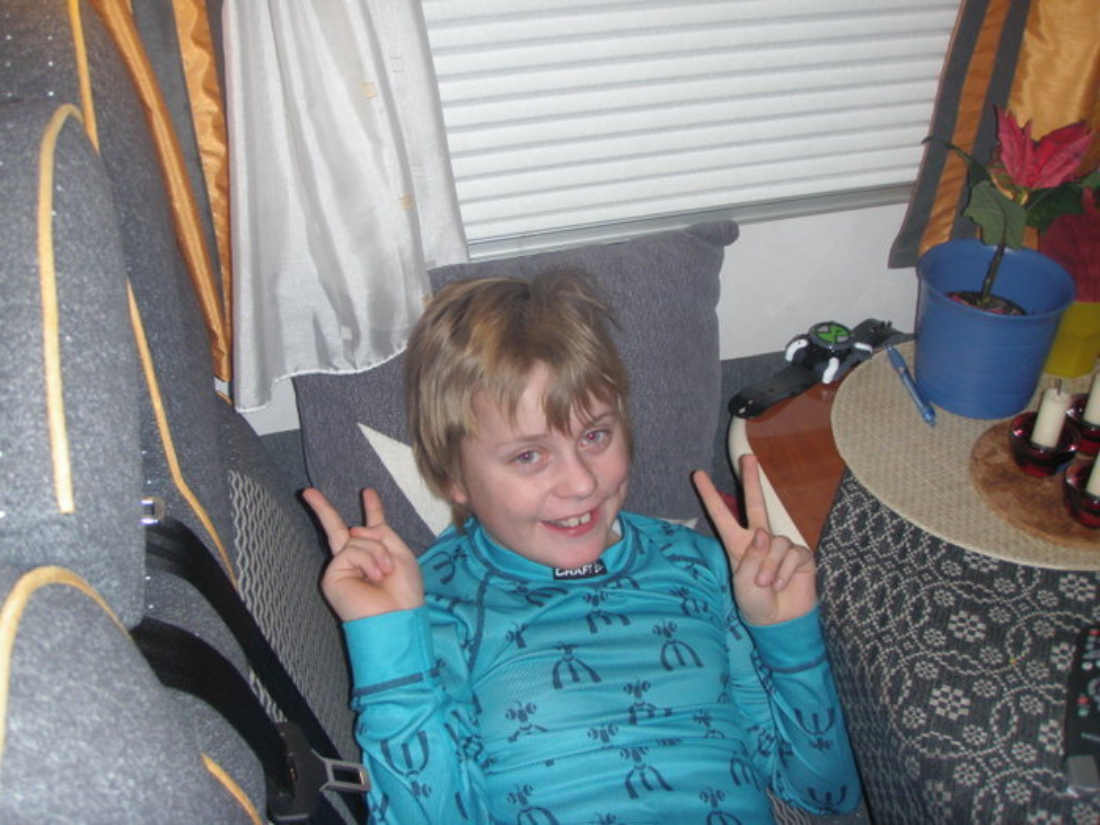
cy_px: 412
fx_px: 1208
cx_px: 550
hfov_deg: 49.0
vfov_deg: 37.7
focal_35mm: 38
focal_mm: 6.7
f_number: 3.5
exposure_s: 1/30
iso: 100
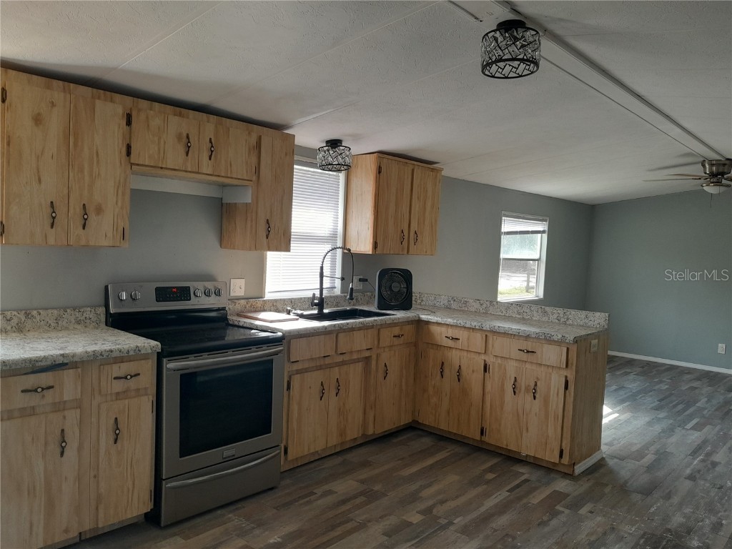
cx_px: 366
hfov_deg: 65.3
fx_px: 571
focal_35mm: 27
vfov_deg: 51.4
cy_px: 274
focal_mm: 4
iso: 64
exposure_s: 1/60
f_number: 1.8
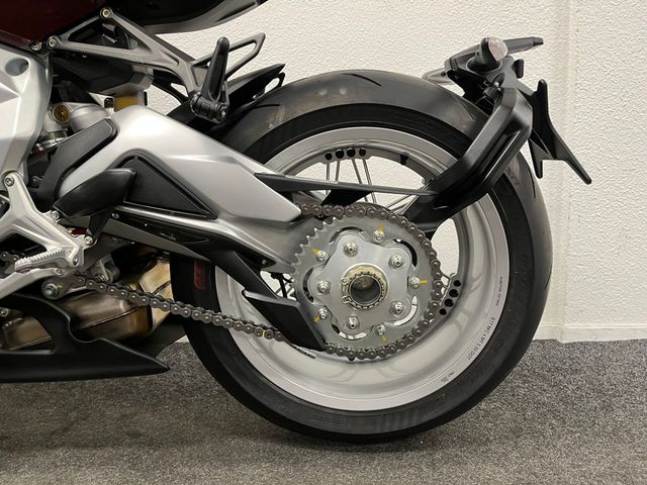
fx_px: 486
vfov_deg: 53.1
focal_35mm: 26
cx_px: 324
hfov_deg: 67.3
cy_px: 242
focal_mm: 5.1
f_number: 1.6
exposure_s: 1/50
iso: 200
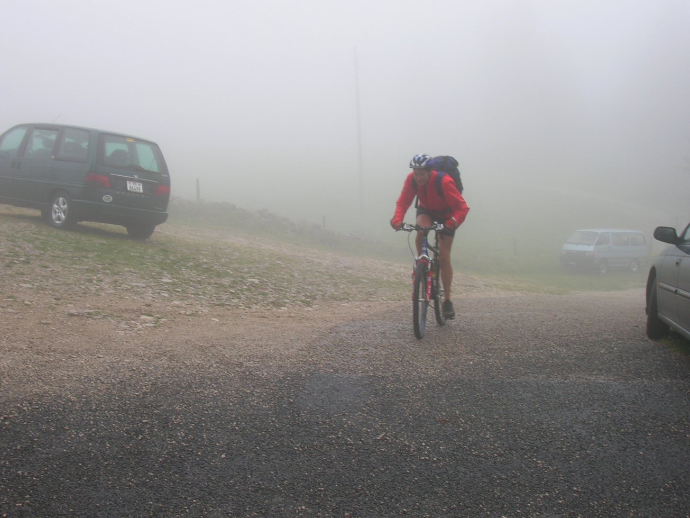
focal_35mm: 47
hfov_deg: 40.4
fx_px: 937
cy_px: 258
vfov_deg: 30.9
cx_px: 340
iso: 50
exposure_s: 1/55.5
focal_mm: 7.7
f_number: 5.4
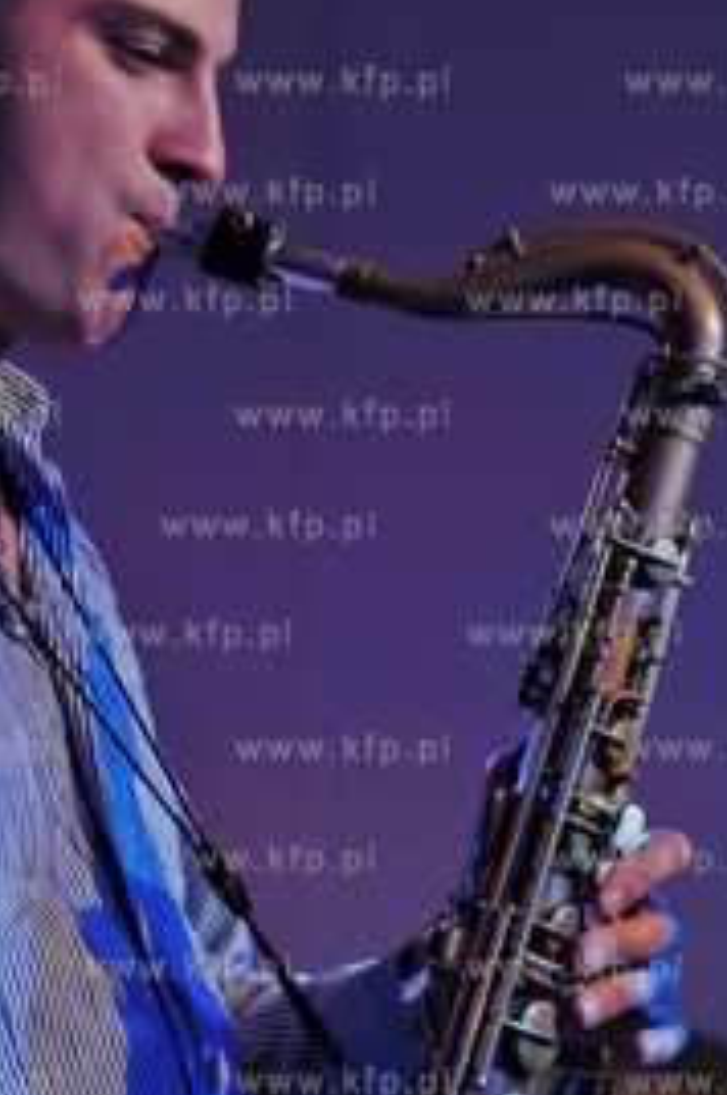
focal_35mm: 182
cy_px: 409
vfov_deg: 11.3
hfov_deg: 7.5
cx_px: 212
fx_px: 5527
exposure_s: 1/100
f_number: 4
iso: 1600
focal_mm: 122
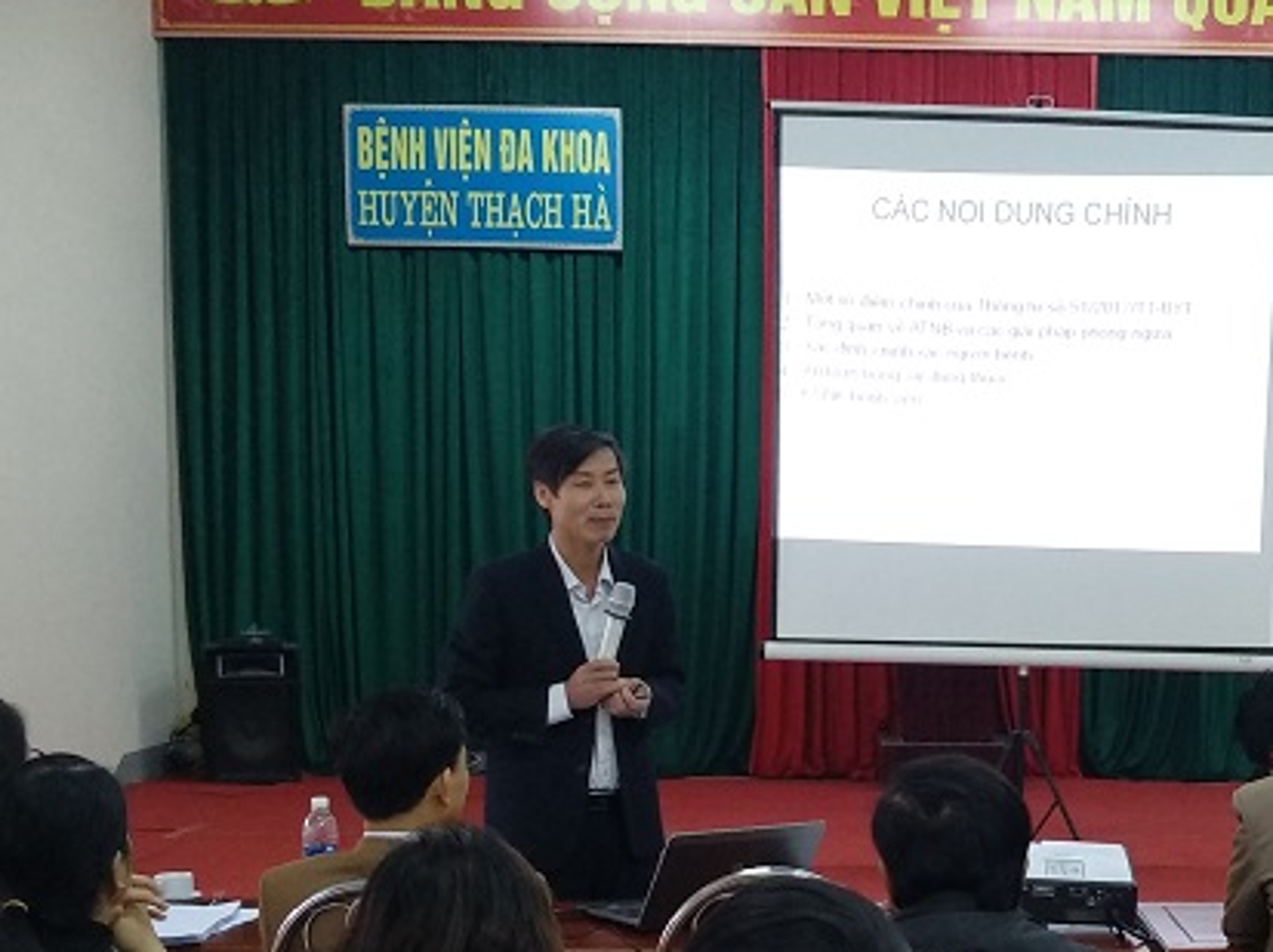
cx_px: 937
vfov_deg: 29.6
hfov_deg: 38.8
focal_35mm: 48
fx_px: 1764
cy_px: 750
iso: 500
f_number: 2.2
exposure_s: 1/33
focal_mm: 3.81
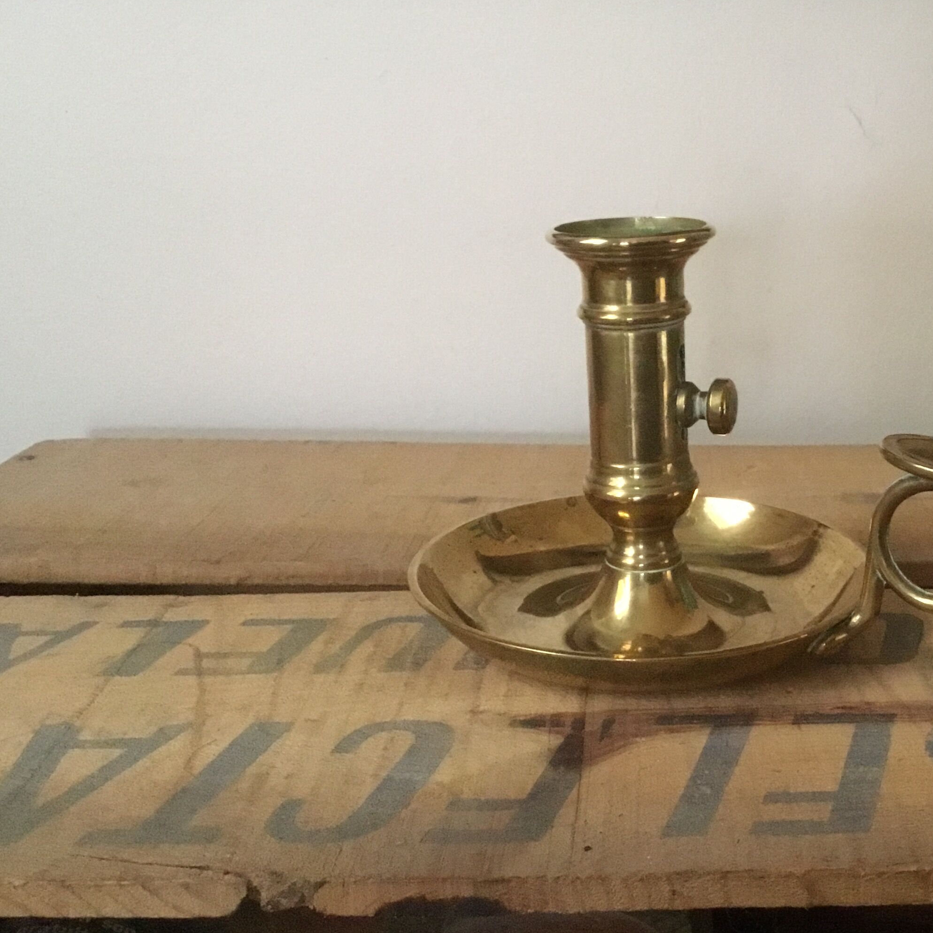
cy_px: 399
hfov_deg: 36.7
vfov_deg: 37.5
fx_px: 1372
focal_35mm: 45
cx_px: 699
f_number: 2.4
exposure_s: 1/17
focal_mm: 3.3
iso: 400
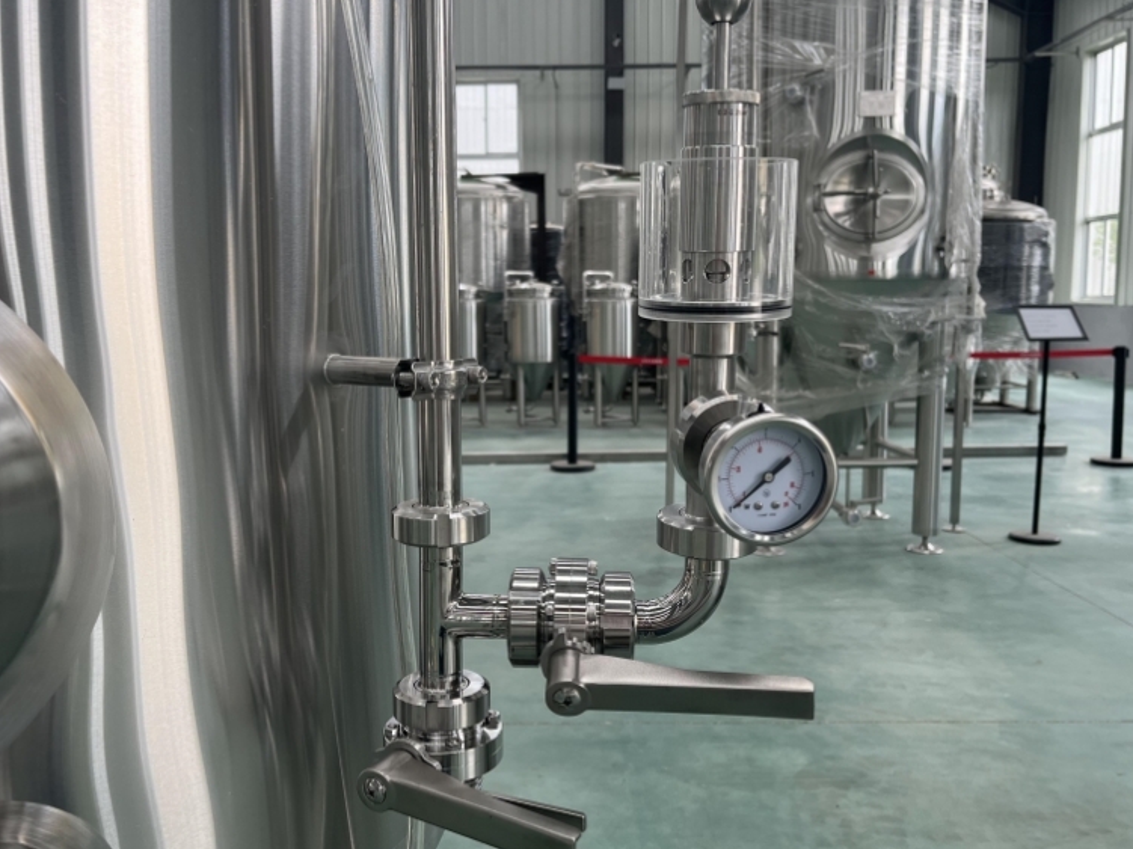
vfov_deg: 46.8
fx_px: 982
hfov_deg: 59.9
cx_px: 530
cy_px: 427
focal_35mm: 30
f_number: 1.6
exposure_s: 1/127
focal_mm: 5.1
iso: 64
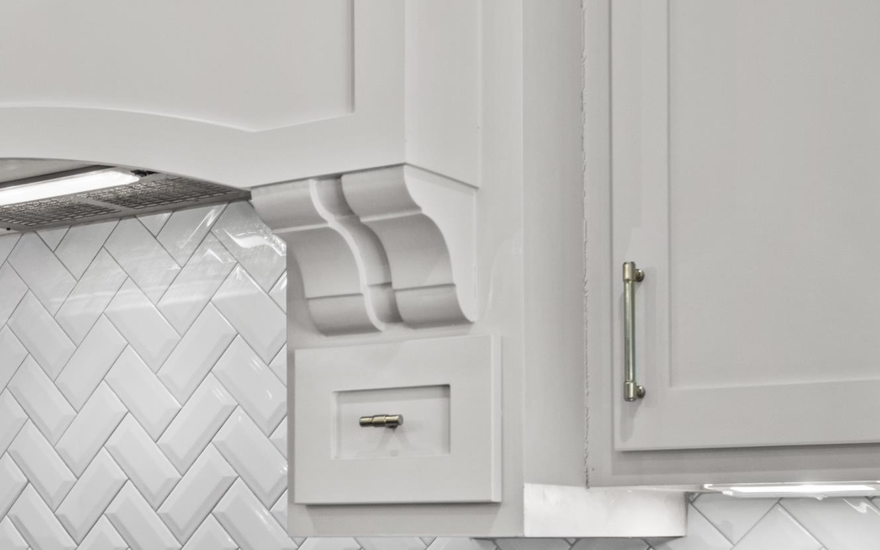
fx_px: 1655
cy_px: 521
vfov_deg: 18.5
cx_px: 197
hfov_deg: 29.2
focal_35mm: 69
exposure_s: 1/3
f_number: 8
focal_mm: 24
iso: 800
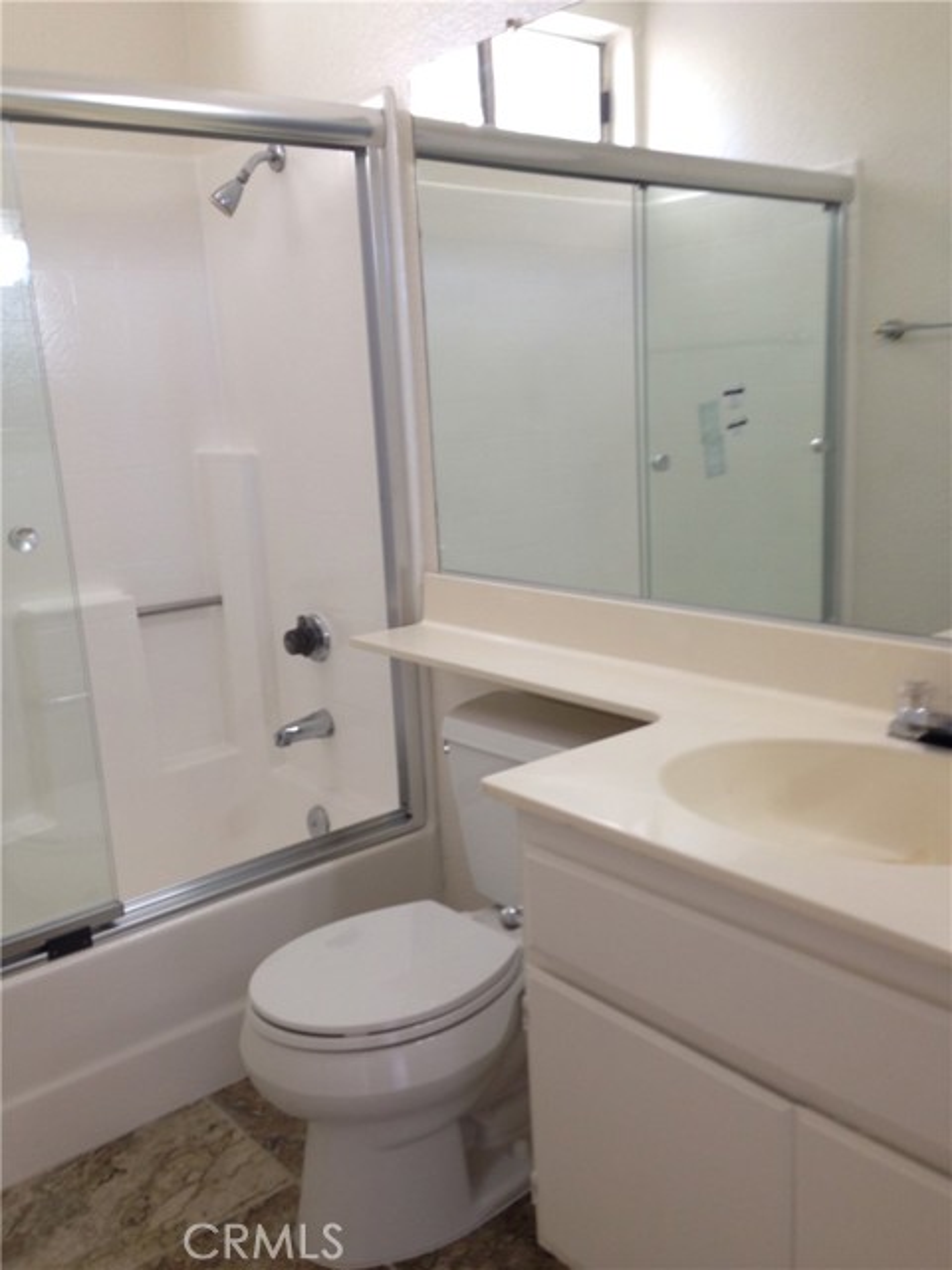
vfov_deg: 55.4
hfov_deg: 42.9
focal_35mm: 33
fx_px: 1210
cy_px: 635
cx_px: 476
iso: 64
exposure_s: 1/20
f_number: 2.4
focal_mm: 4.12
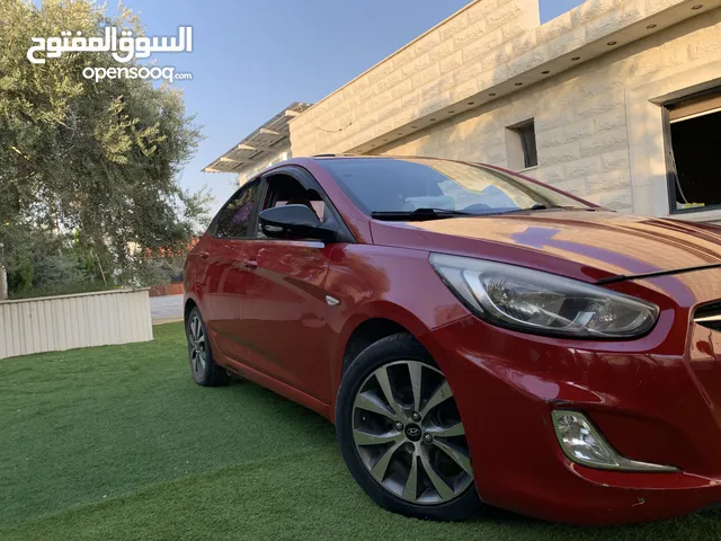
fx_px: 542
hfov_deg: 67.3
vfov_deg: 53.1
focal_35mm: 26
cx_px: 360
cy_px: 270
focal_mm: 4.25
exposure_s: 1/481
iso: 25
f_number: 1.8
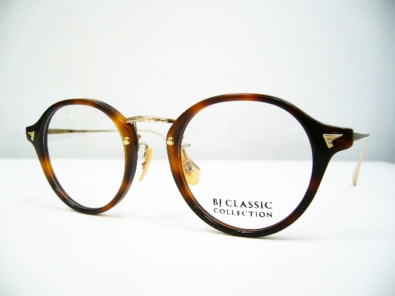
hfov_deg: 52.6
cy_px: 148
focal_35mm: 35
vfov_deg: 40.7
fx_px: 399
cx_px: 198
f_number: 2.8
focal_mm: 5.8
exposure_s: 1/60
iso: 100
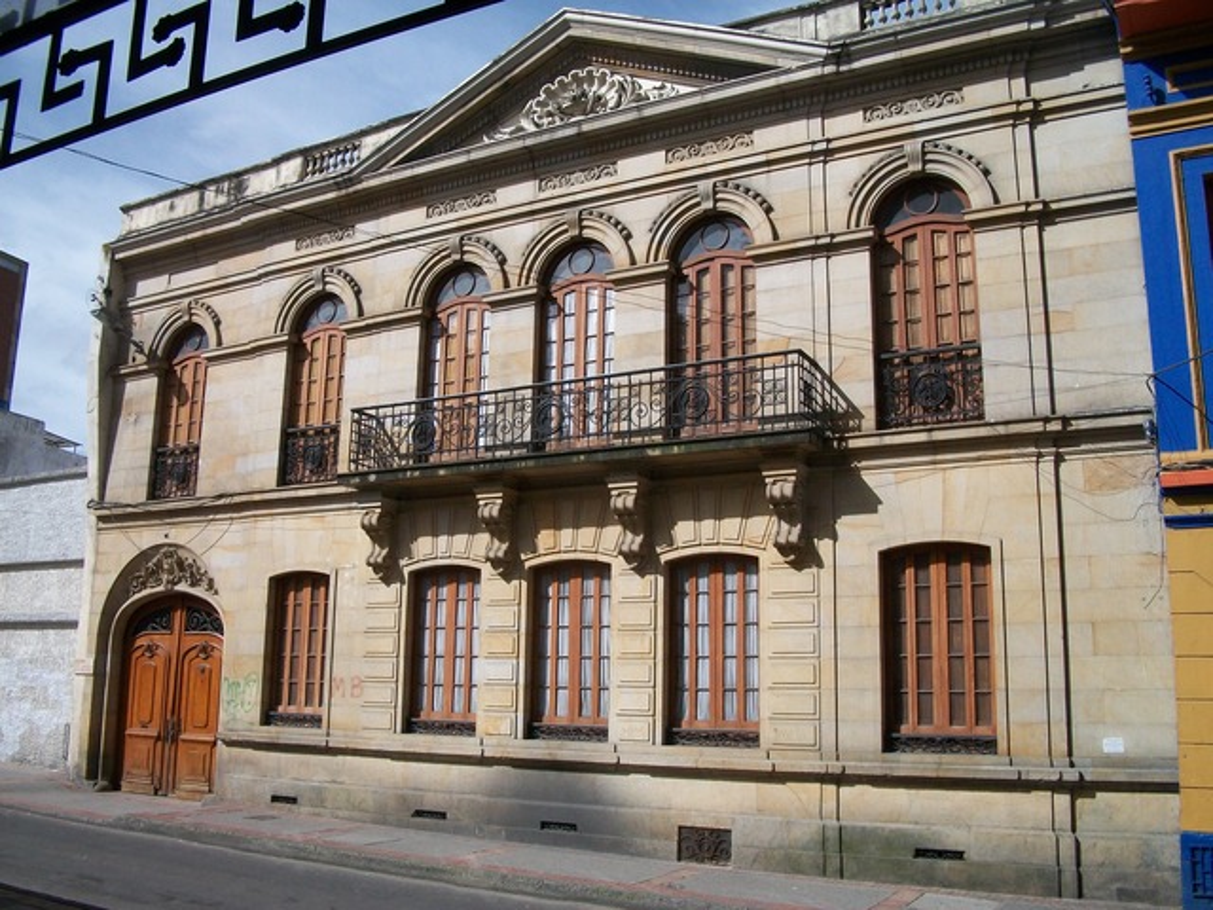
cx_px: 606
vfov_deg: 44.2
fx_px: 1121
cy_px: 455
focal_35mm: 32
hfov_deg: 56.8
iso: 80
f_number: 5.5
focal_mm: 5.7
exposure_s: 1/640
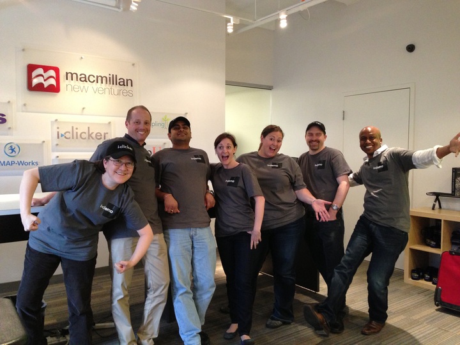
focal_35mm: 33
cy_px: 172
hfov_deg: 55.4
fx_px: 439
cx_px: 230
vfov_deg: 42.9
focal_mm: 4.13
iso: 250
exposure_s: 1/20
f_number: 2.4
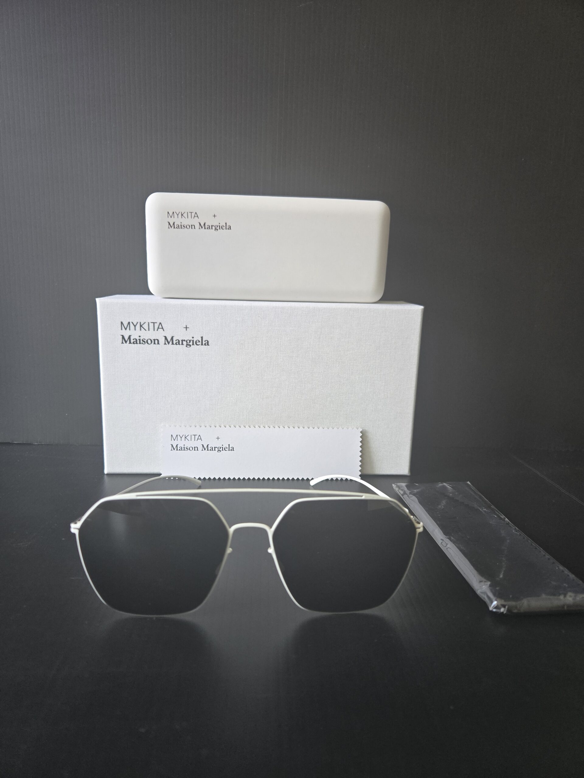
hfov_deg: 58.9
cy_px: 389
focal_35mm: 23
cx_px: 292
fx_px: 517
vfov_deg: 73.9
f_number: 1.8
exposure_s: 1/120
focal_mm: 5.4
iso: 250
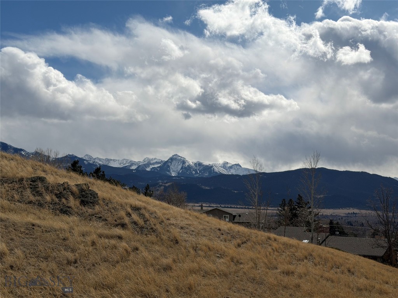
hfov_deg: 39.7
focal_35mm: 48
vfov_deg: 30.3
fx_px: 552
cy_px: 149
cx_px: 199
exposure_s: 1/20408
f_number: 1.78
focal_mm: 6.76
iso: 80
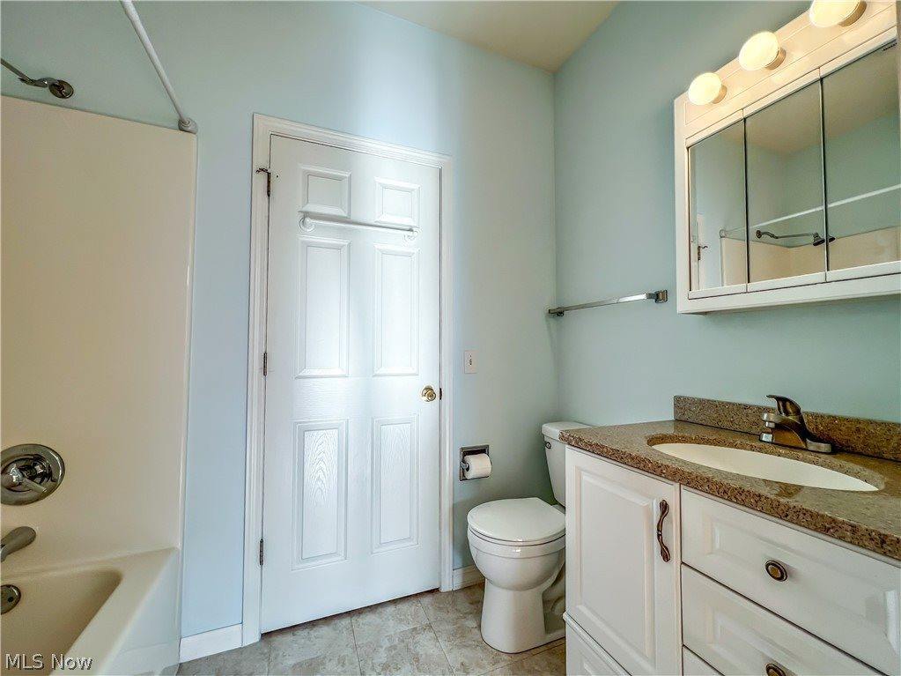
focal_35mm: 13
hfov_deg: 106.2
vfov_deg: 89.9
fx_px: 338
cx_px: 450
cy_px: 338
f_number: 1.8
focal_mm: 1.57
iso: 32
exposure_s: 1/160
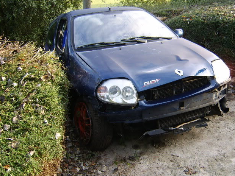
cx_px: 116
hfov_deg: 56.8
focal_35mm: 32
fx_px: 217
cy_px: 87
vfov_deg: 44.2
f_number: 2.7
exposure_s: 1/92
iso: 71
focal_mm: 8.13
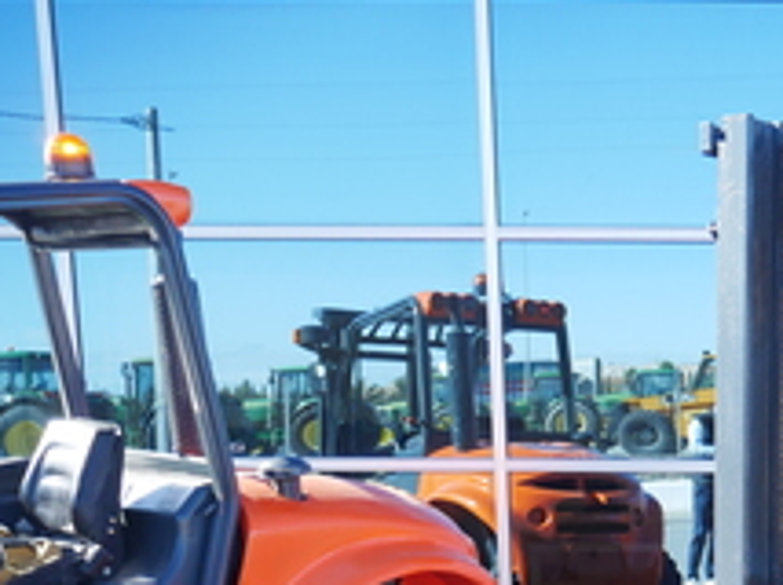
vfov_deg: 19.0
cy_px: 746
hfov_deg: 24.5
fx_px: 1627
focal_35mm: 72
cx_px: 939
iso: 200
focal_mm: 14
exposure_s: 1/320
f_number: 3.5
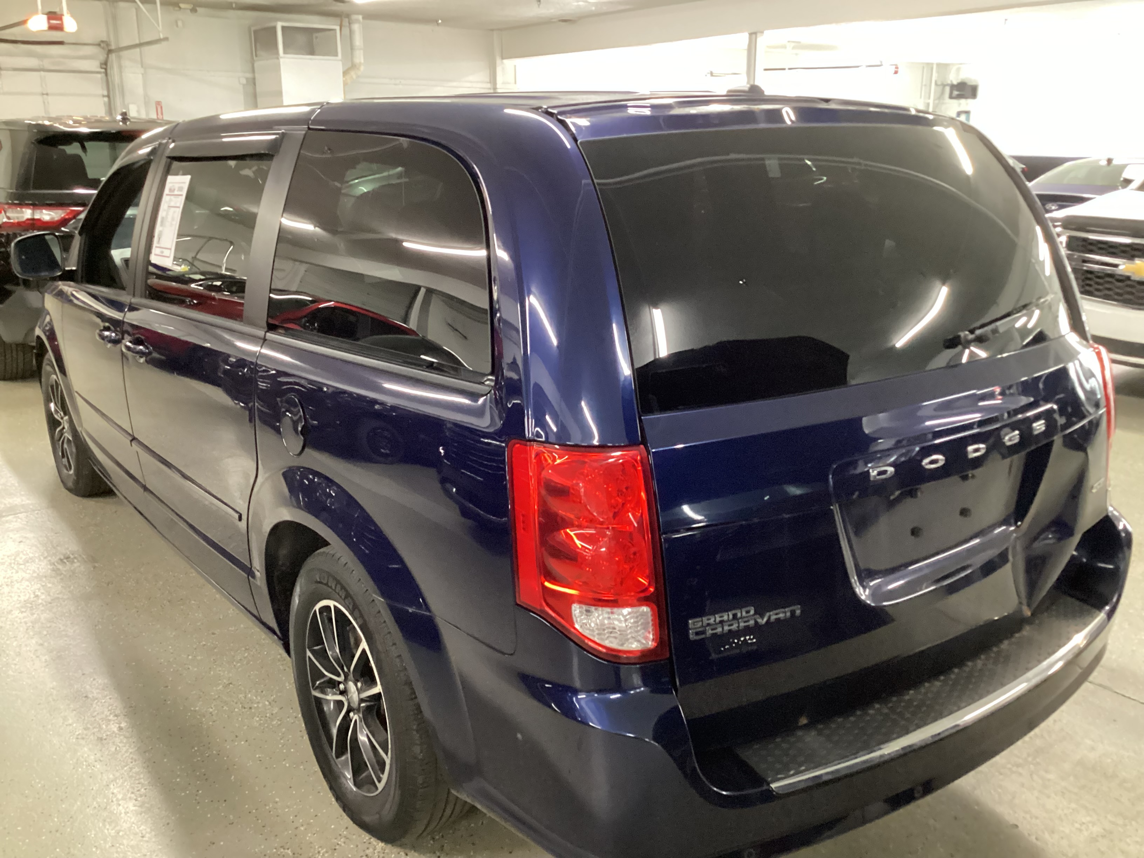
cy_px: 429
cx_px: 572
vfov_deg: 45.4
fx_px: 1024
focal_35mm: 31
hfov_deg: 58.4
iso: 640
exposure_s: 1/30
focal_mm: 3.3
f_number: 2.4
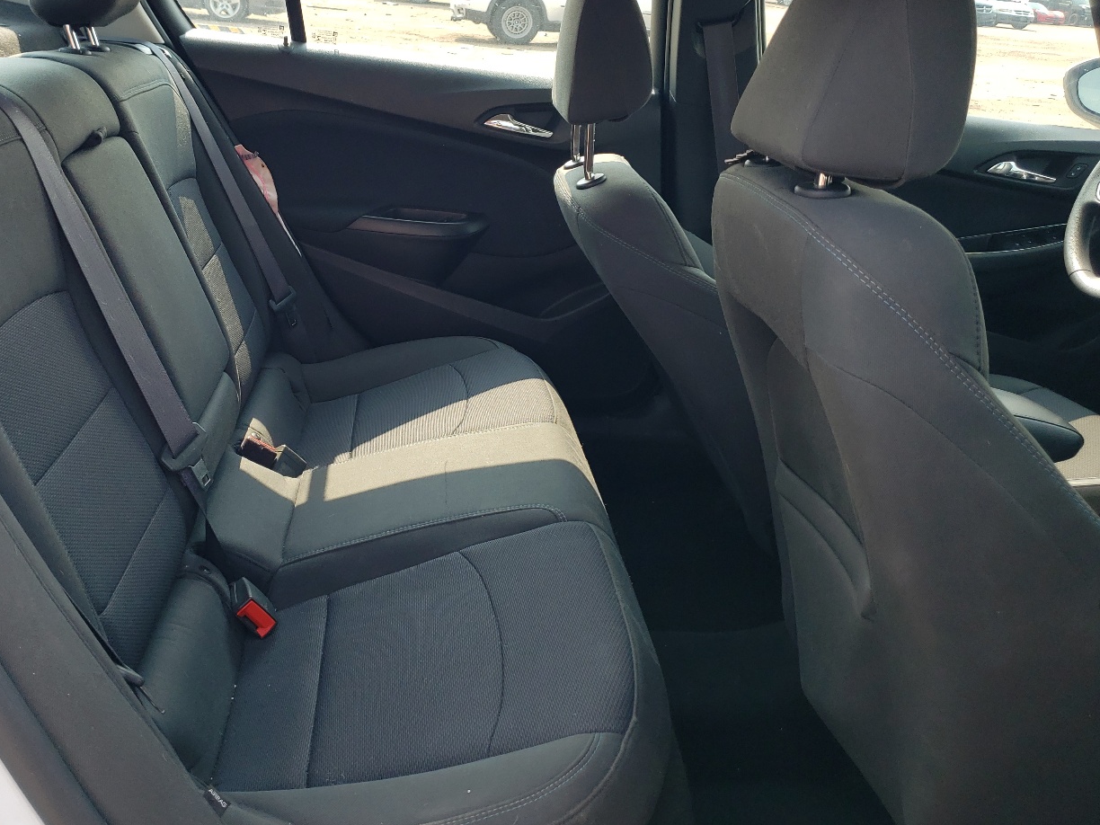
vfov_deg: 41.5
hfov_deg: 53.3
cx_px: 410
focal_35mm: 34
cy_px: 316
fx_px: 1080
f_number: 1.5
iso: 50
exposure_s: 1/400
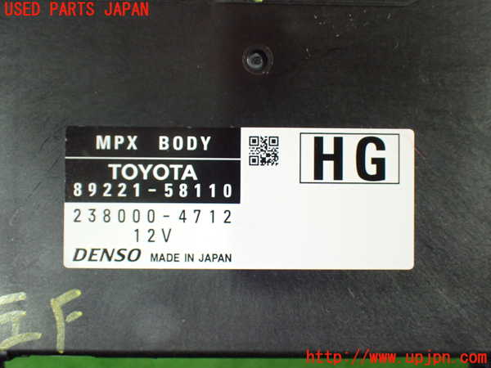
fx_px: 582
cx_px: 246
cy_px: 184
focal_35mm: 41
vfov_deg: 35.1
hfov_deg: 45.8
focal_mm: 7.31
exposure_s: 1/50
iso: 800
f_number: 2.8
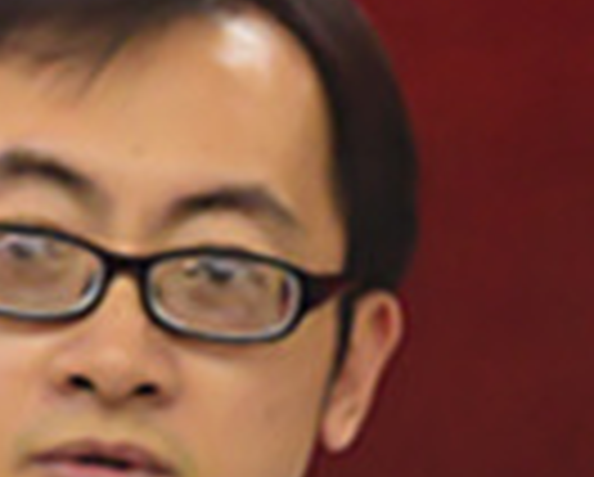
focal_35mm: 546
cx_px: 162
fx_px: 9613
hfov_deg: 3.5
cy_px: 598
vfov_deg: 2.8
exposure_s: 1/250
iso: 4000
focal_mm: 120
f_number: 5.6
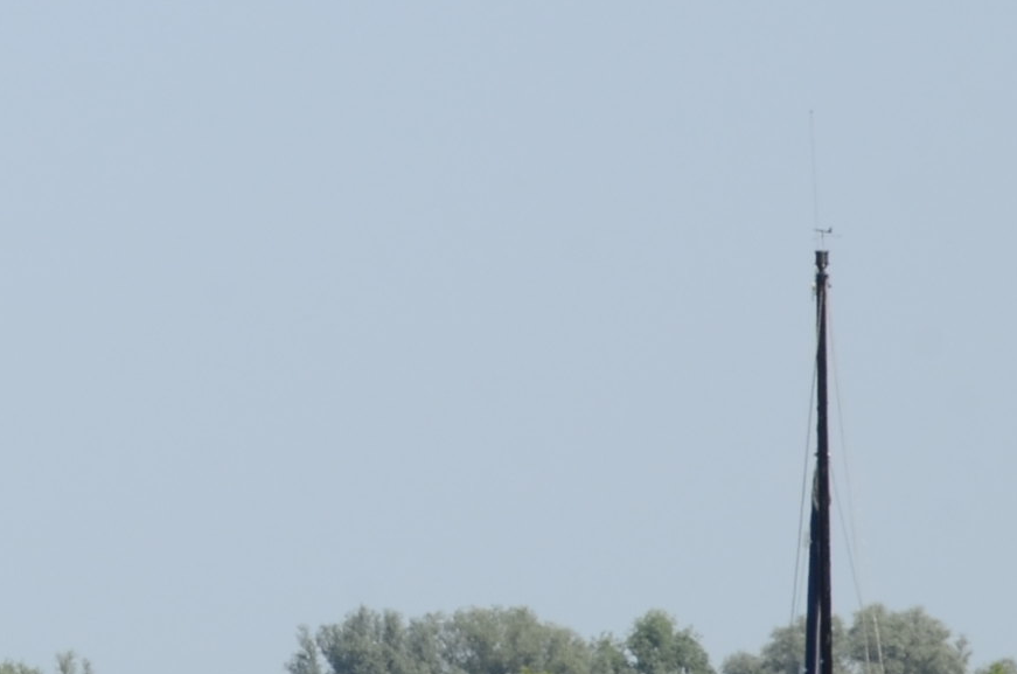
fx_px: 15256
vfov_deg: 2.5
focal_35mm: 541
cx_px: -1043
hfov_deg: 3.8
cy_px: 1090
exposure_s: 1/125
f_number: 19
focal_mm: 85
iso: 200
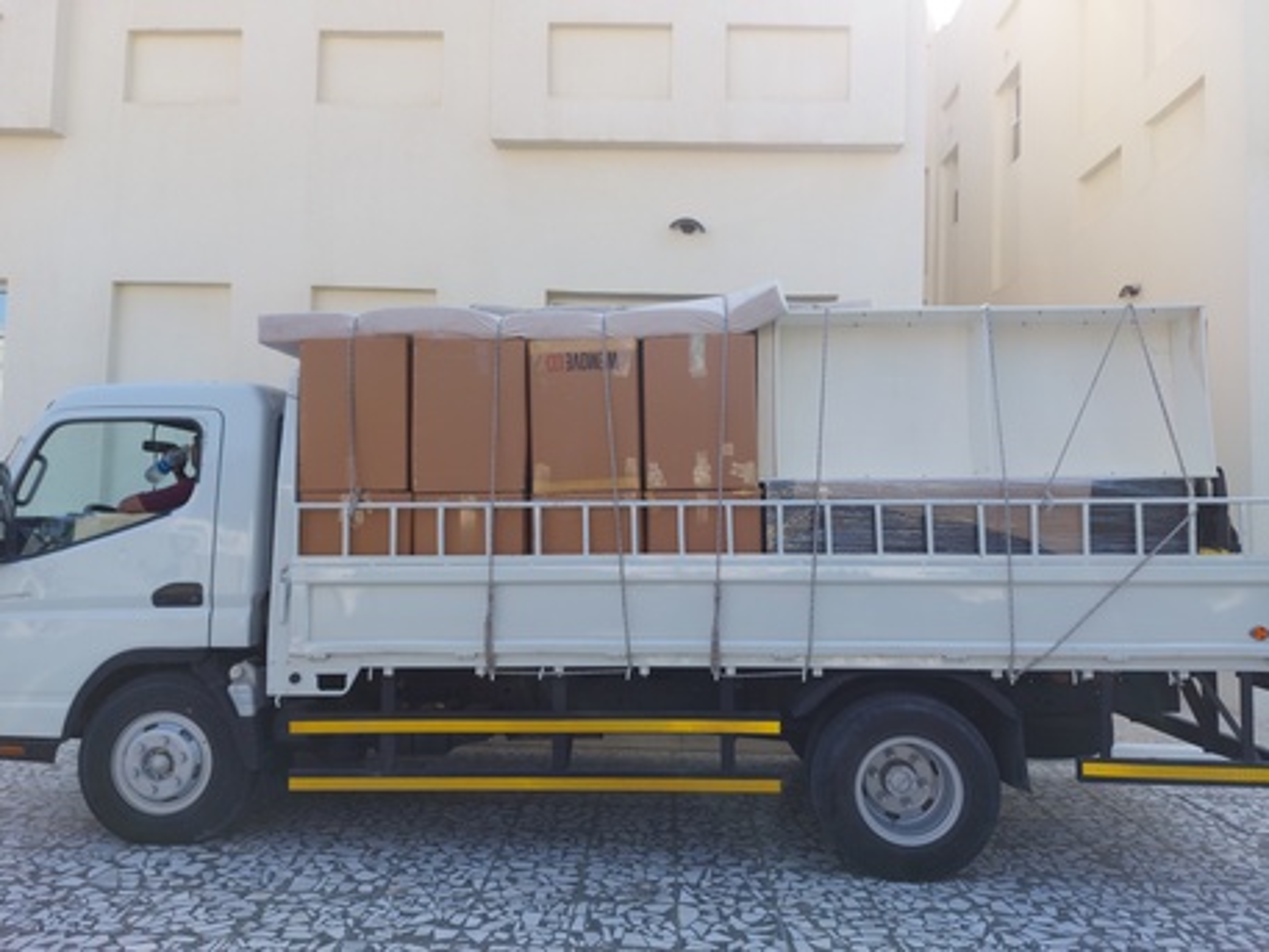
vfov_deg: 56.8
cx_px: 634
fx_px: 880
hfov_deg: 71.6
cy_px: 476
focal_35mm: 24
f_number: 1.8
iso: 25
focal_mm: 5.23
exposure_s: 1/510
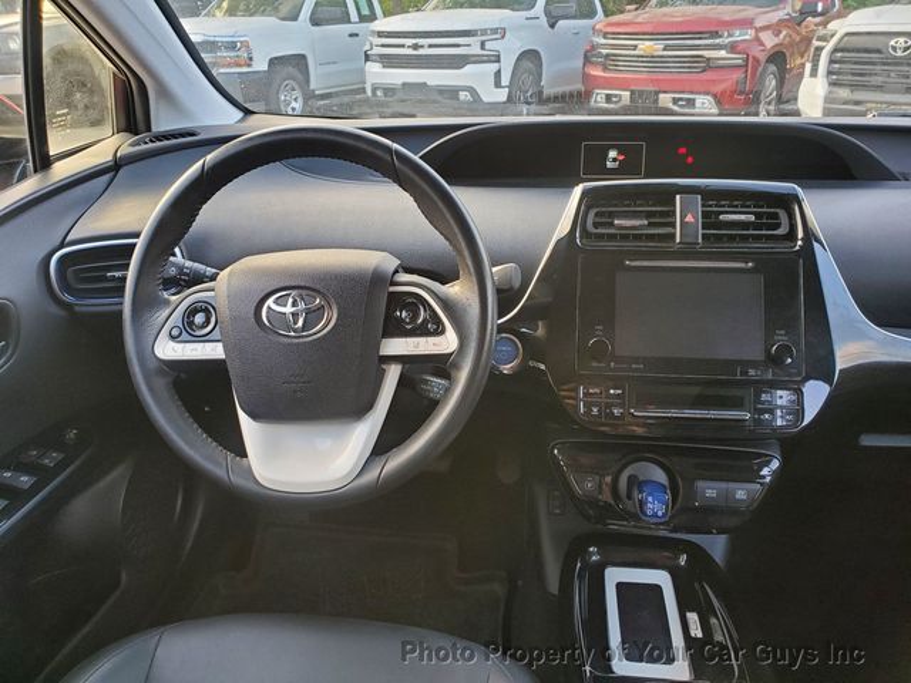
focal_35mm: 26
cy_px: 342
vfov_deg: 53.1
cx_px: 456
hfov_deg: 67.3
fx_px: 684
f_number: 2.4
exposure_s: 1/69
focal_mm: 4.3
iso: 100
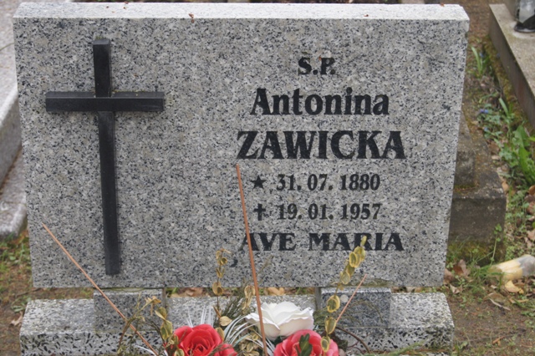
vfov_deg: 18.2
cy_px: 178
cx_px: 268
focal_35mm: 75
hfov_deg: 27.0
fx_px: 1114
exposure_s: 1/125
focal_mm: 50
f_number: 8
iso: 200
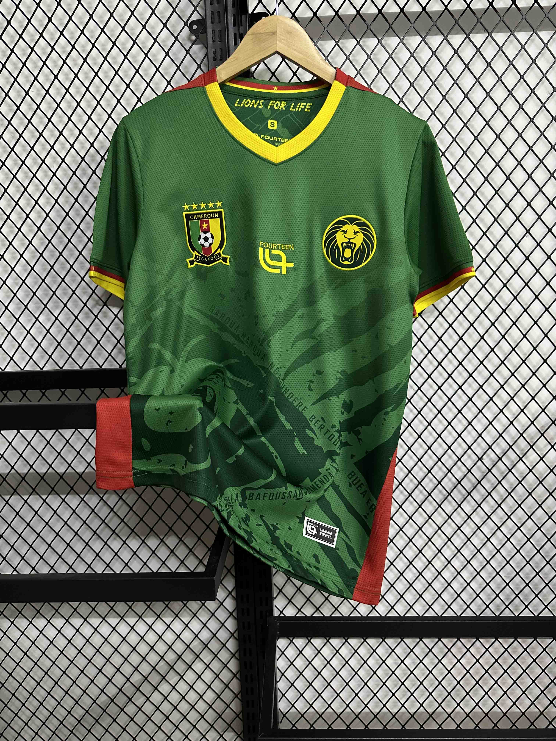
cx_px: 278
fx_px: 514
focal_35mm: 24
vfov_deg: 71.6
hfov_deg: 56.8
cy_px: 370
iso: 500
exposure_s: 1/50
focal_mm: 6.86
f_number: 1.78
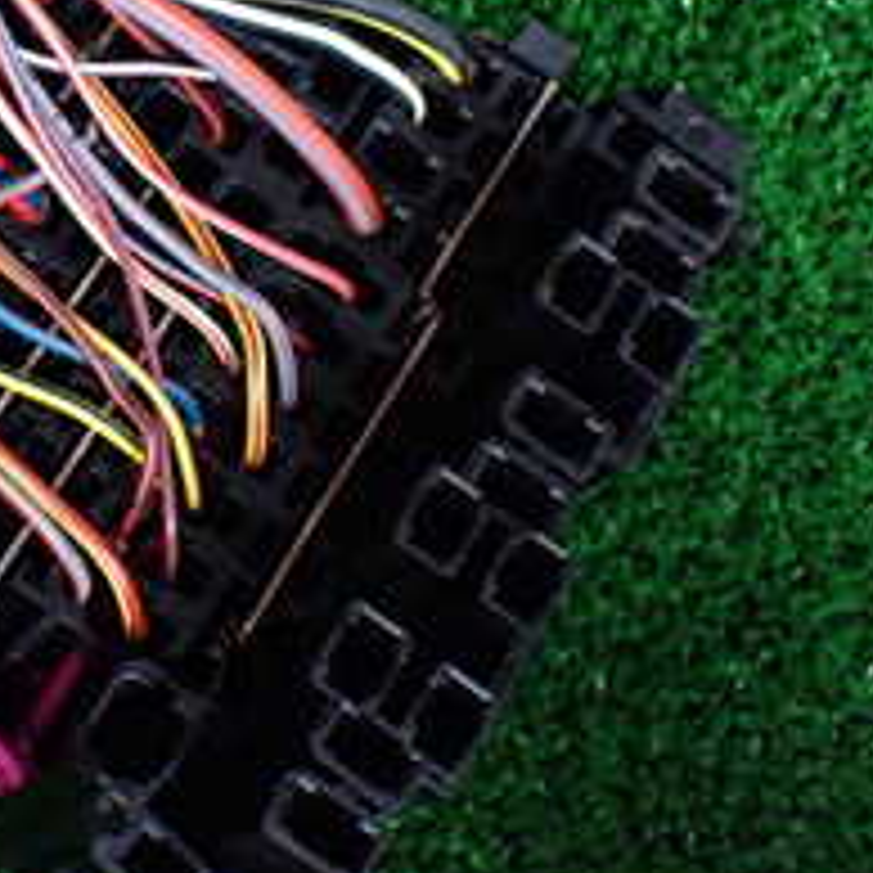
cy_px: 45
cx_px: -194
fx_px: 2340
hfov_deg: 19.8
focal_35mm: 82
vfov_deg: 20.6
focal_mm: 5.4
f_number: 2.3
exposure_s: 1/100
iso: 800
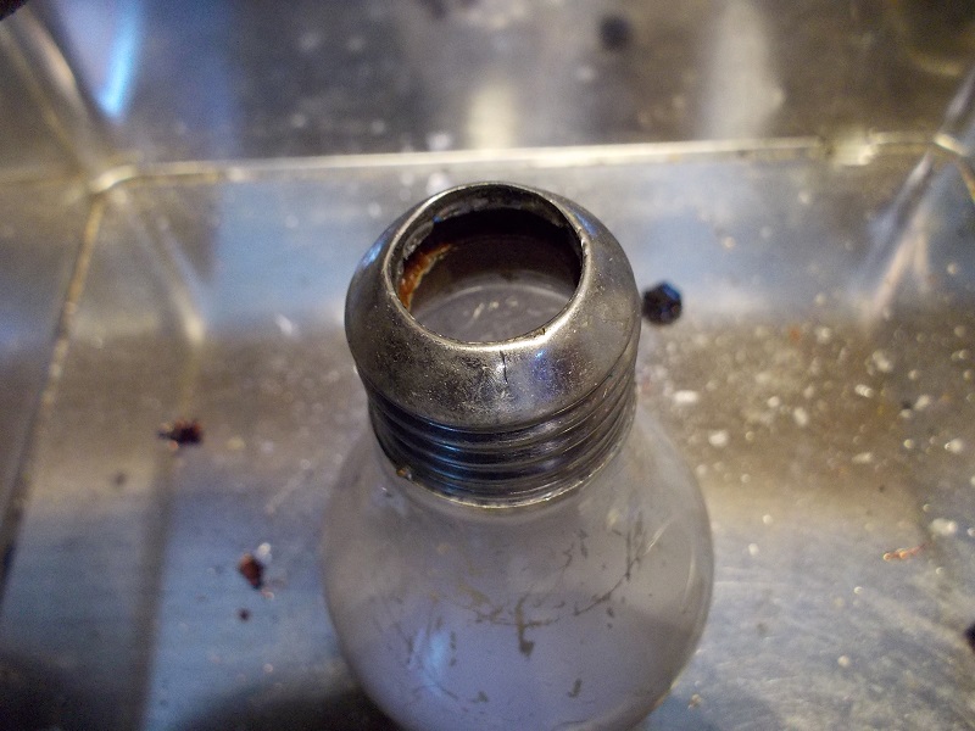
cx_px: 488
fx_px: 817
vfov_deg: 48.2
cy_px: 366
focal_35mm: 29
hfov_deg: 61.7
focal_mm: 4.1
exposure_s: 1/25
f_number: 3.3
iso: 320
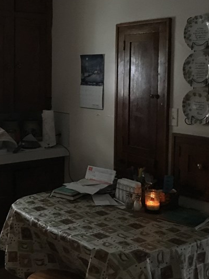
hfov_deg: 25.3
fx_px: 450
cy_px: 103
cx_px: 20
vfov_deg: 34.1
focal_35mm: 56
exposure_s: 1/15
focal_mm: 4.15
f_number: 2.2
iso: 250
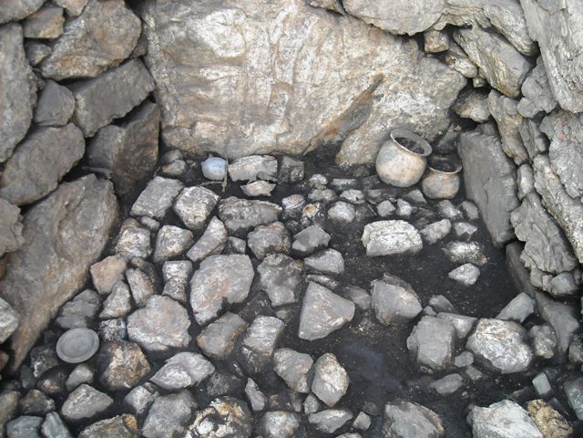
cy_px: 219
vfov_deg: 40.7
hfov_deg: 52.6
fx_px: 589
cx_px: 292
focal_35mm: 35
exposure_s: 1/60
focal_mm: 5.7
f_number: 2.8
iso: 259
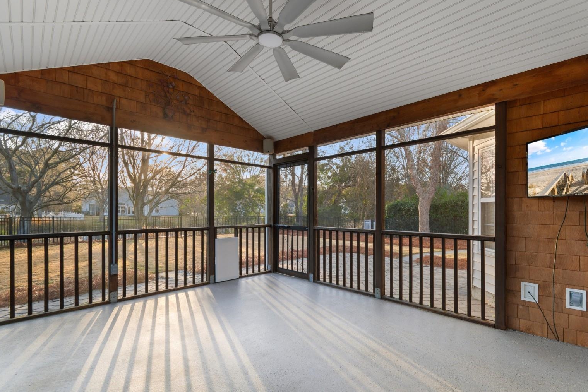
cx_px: 313
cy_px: 206
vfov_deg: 73.7
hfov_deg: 96.6
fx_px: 261
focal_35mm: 16
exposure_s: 1/30
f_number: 4.5
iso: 100
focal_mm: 10
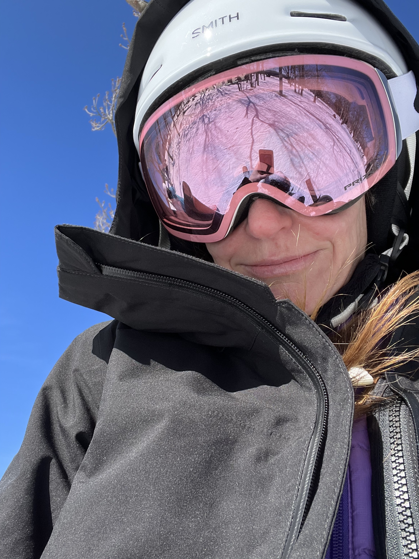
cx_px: 210
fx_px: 484
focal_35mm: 30
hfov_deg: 46.8
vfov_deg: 60.0
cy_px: 280
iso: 32
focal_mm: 2.71
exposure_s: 1/750
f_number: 2.2
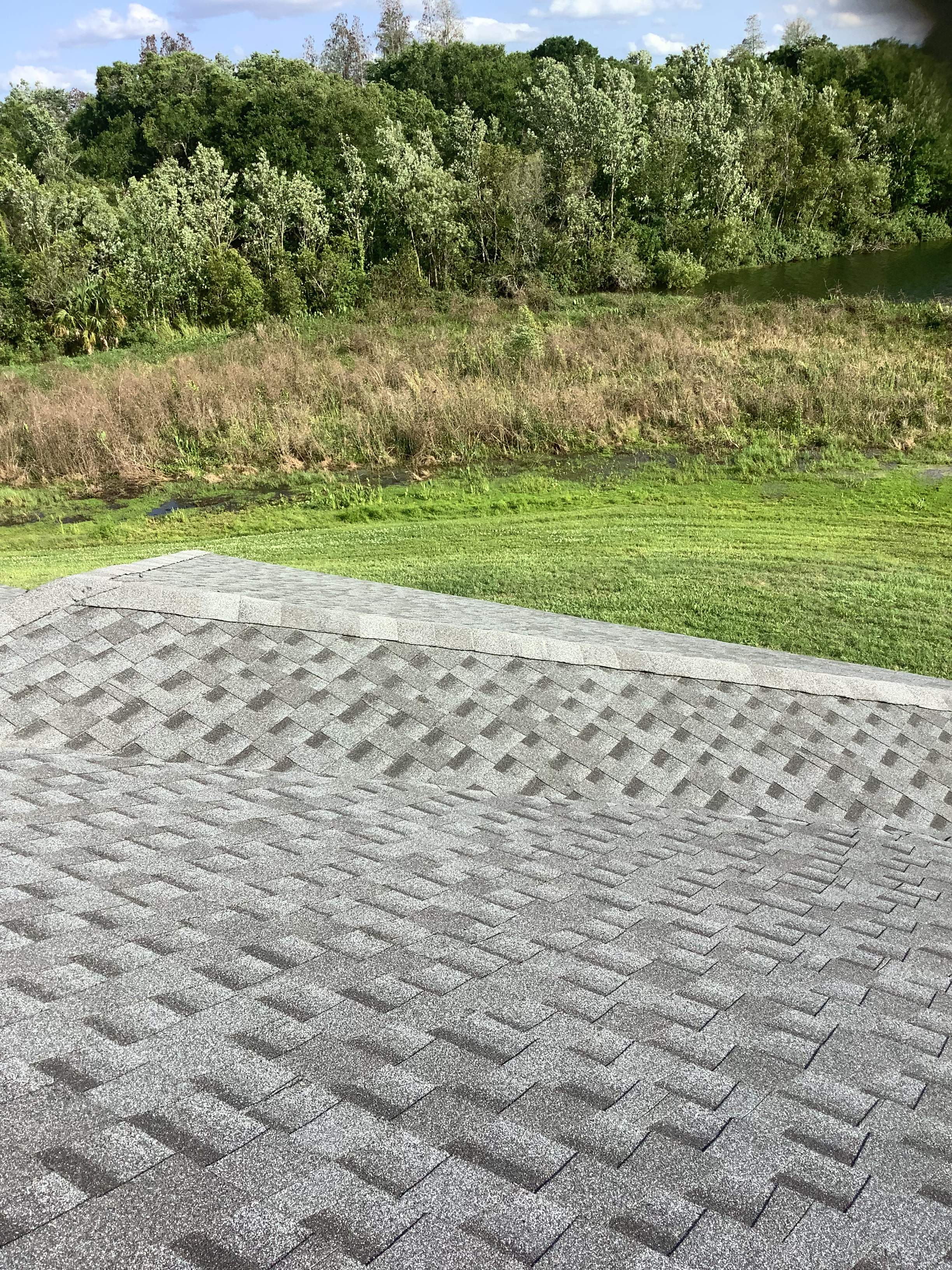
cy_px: 635
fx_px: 1137
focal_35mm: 31
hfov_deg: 45.4
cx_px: 476
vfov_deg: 58.4
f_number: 2.4
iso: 25
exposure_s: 1/815
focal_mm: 3.3
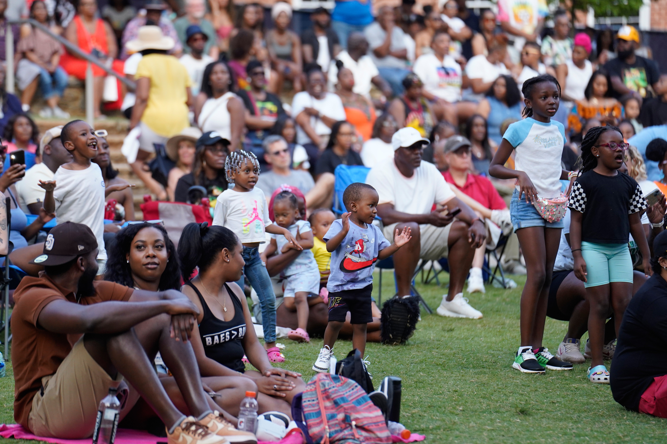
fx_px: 3020
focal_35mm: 163
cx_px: 314
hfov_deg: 12.6
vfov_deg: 8.4
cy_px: 221
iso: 1600
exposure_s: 1/1600
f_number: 2.8
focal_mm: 151
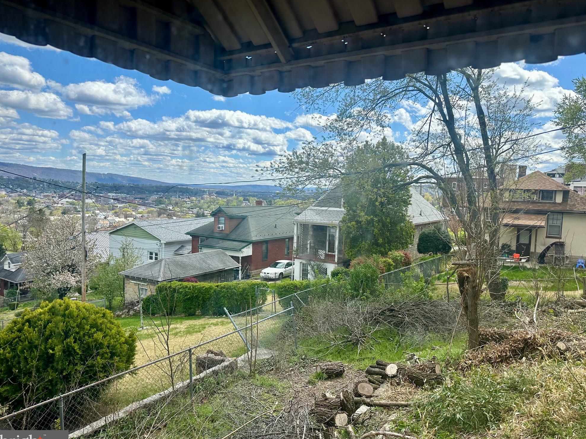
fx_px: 423
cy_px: 226
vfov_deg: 54.9
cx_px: 299
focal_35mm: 25
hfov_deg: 69.4
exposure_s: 1/3356
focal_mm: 6.86
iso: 80
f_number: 1.78
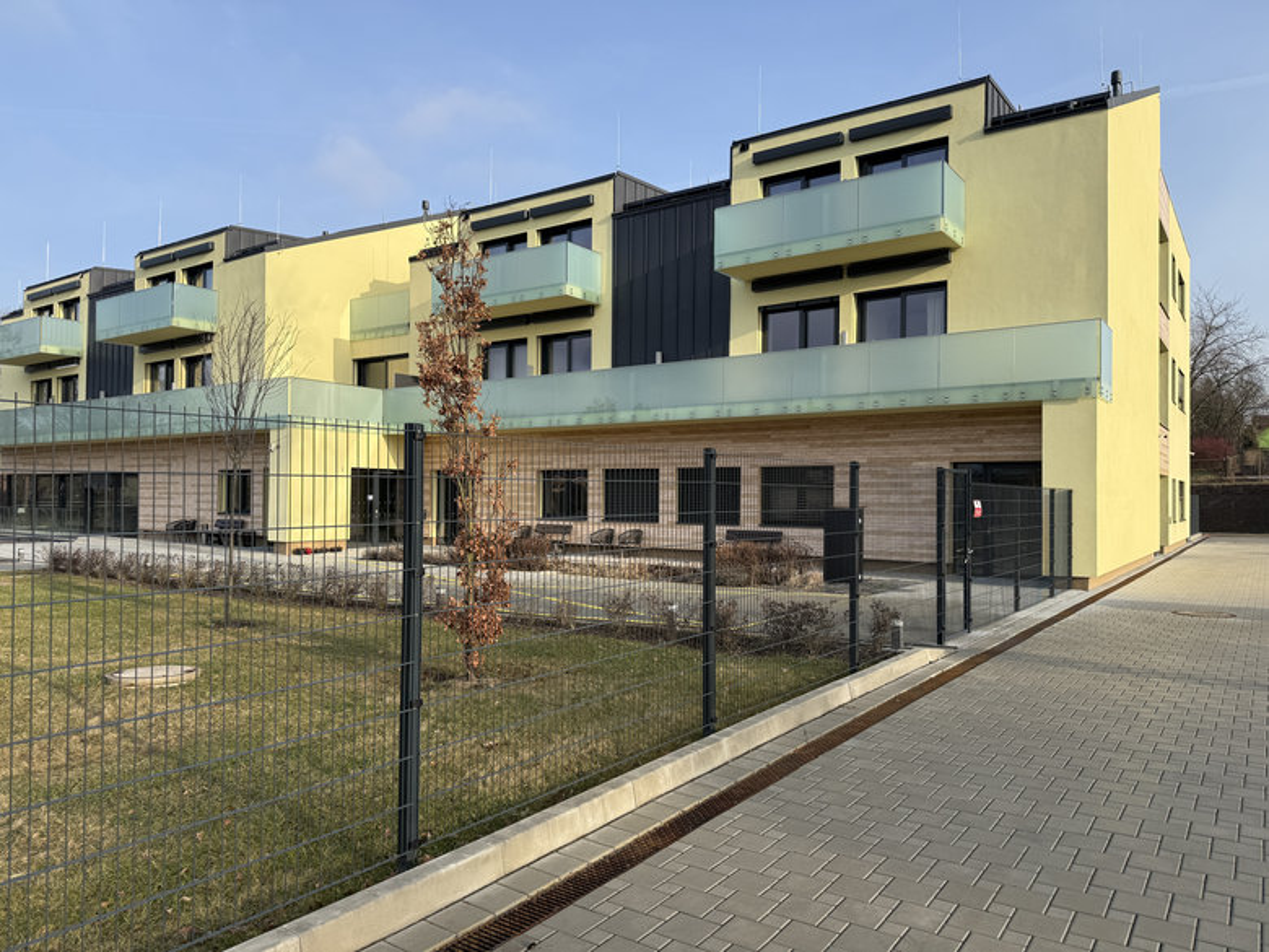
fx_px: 880
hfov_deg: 71.6
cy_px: 476
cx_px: 634
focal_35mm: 24
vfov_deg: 56.8
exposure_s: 1/2110
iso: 80
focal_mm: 6.76
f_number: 1.78
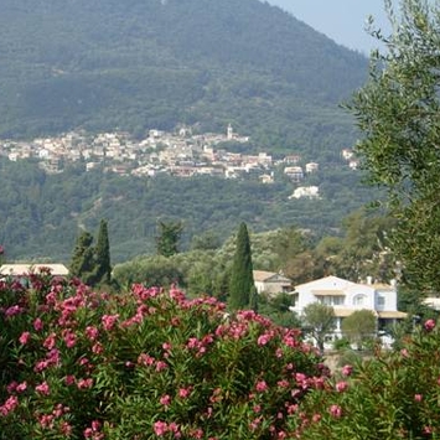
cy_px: 162
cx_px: 100
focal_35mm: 133
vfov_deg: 13.1
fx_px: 1913
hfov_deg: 13.1
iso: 50
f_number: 5.3
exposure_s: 1/304
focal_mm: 18.6
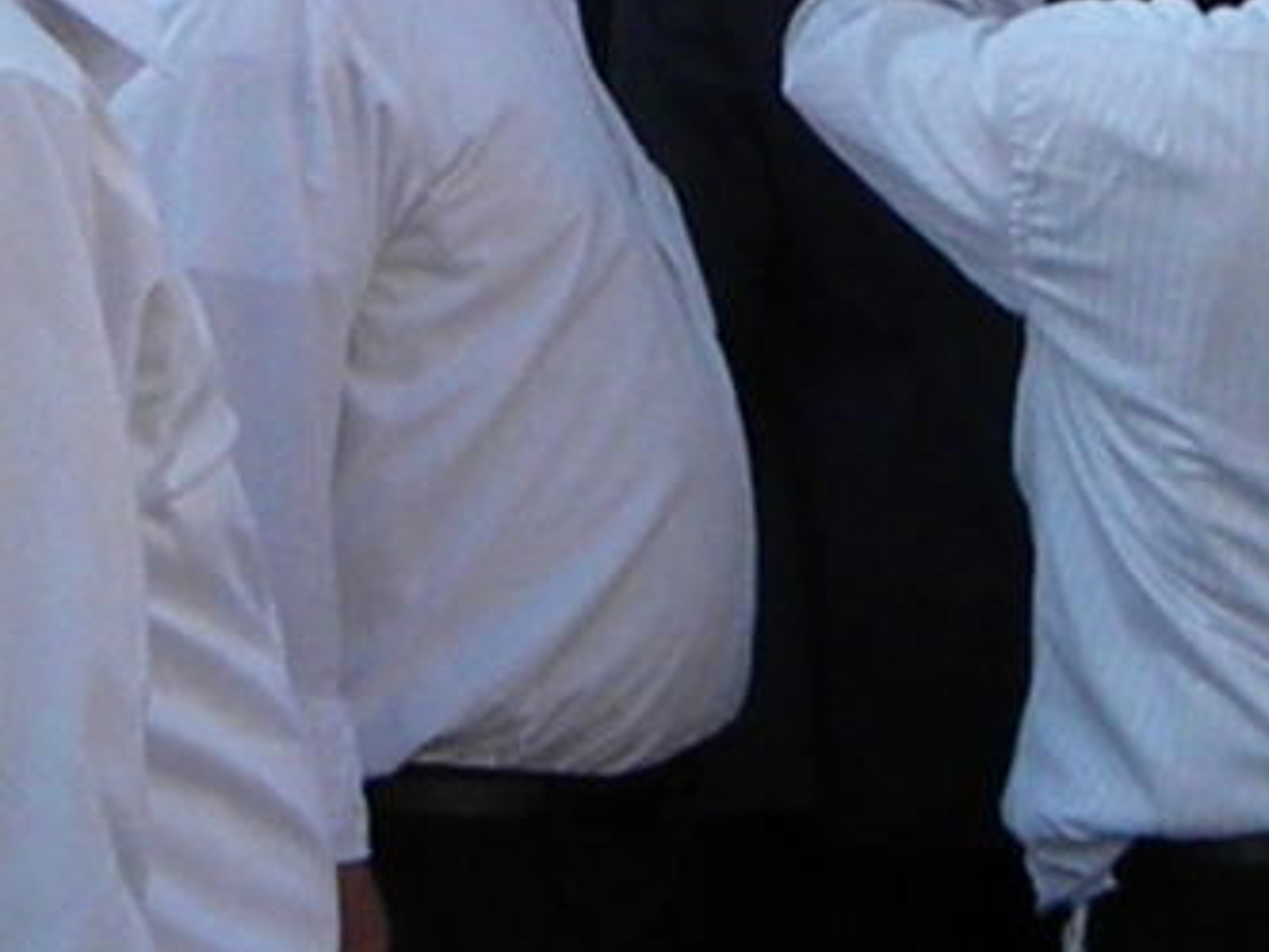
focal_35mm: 111
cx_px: 826
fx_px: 4069
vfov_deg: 13.2
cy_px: 23
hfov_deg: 17.7
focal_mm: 6.4
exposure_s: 1/1000
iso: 720
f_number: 7.4
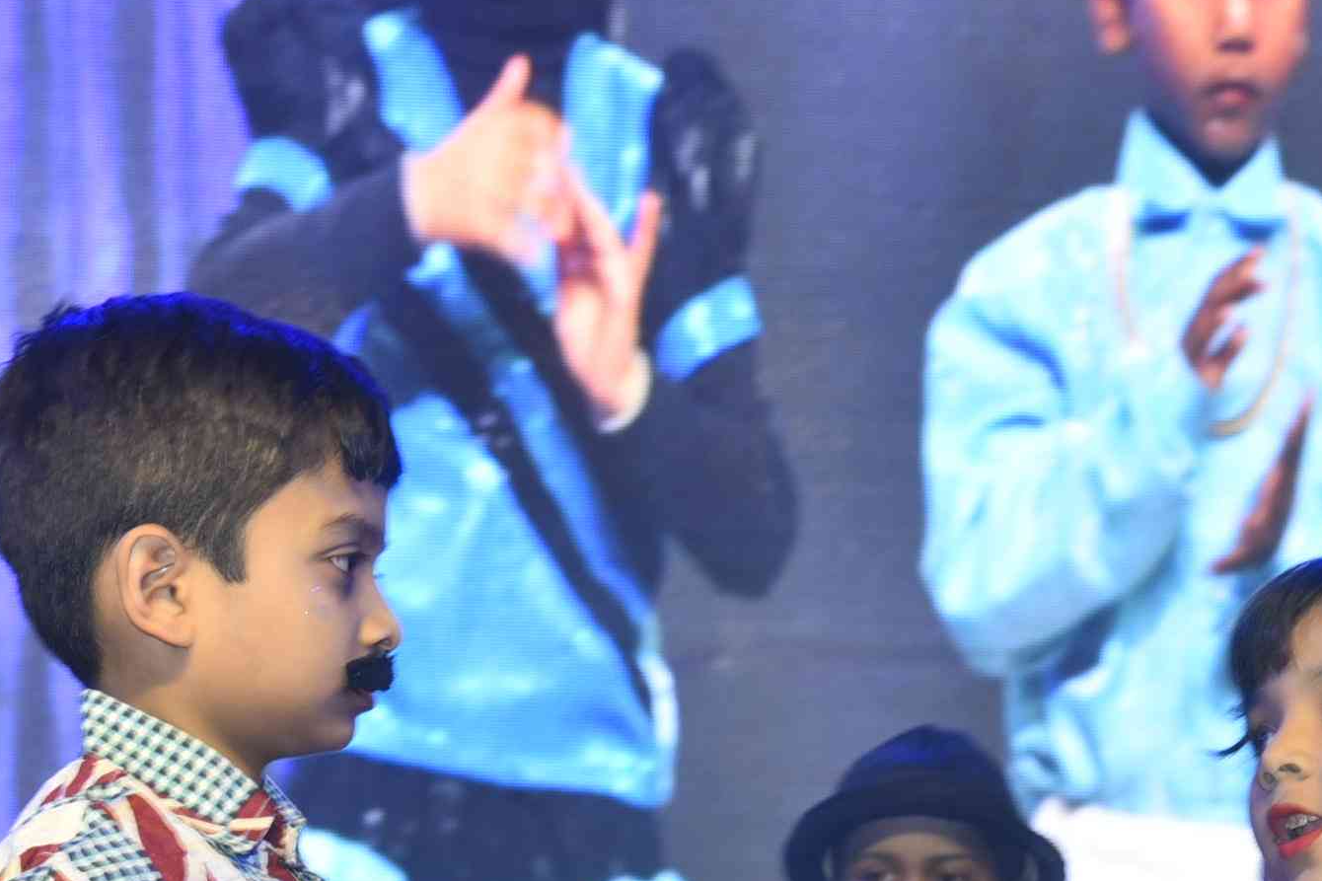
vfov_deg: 10.4
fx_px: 4700
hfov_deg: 15.9
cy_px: 1209
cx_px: 972
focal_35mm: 128
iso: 320
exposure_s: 1/125
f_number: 5
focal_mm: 38
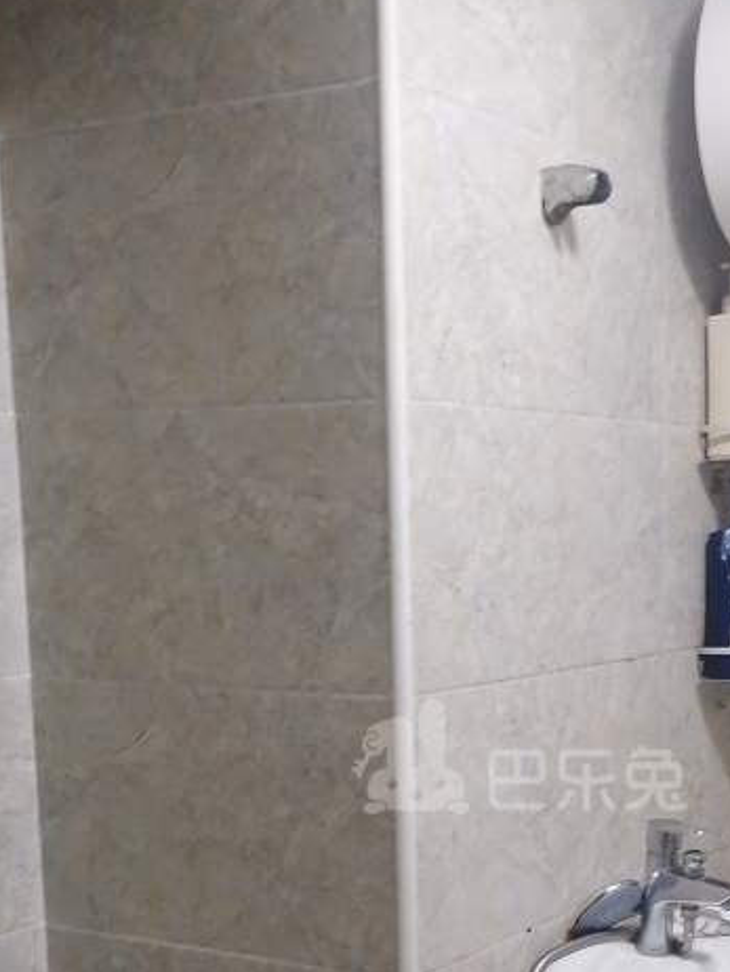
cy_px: 758
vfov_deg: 31.4
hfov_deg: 24.2
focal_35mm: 60
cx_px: 520
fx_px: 1686
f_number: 1.8
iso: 400
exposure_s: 1/25
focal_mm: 5.3
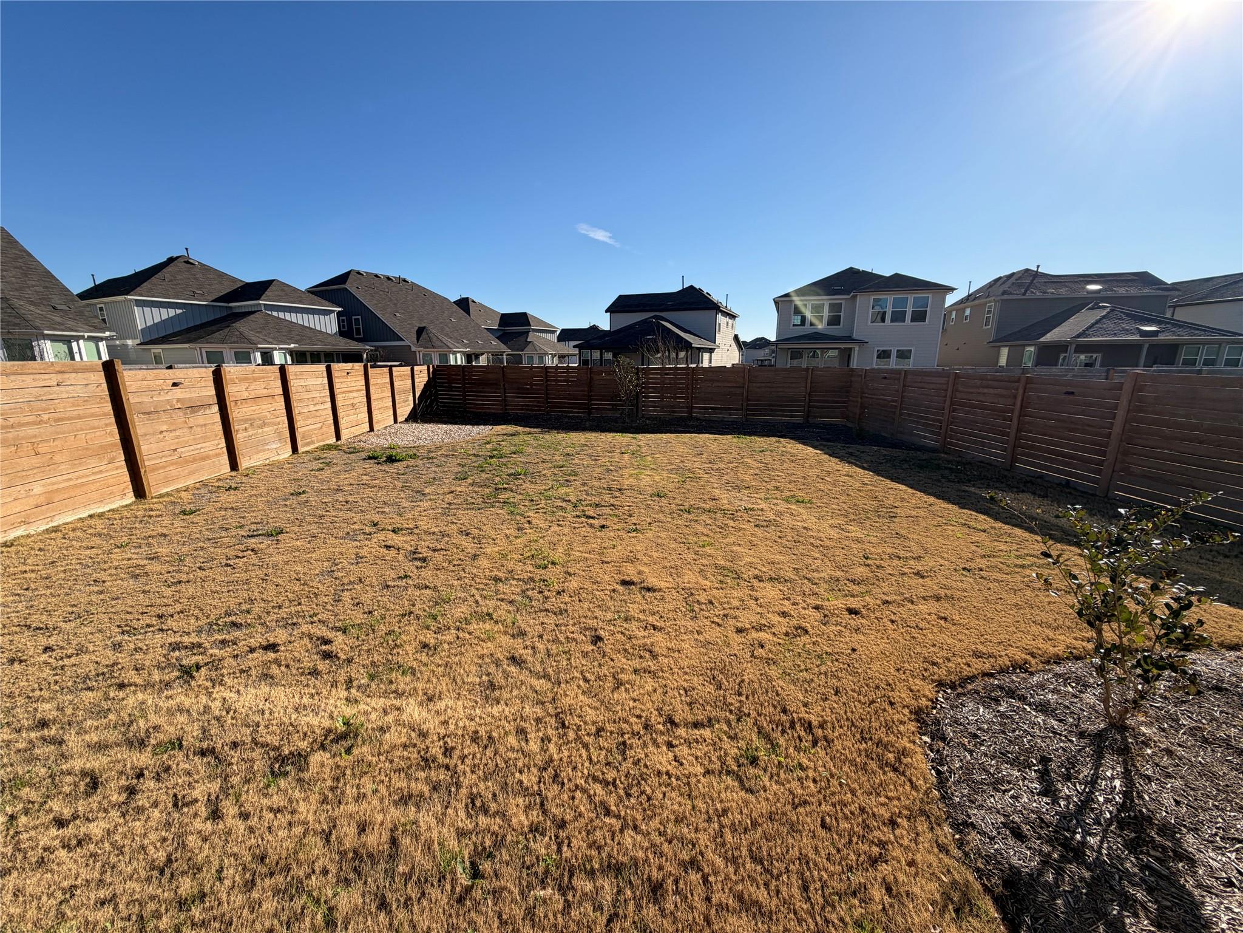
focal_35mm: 14
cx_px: 622
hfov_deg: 102.1
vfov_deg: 85.7
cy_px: 466
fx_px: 503
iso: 20
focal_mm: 2.22
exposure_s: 1/820
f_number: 2.2
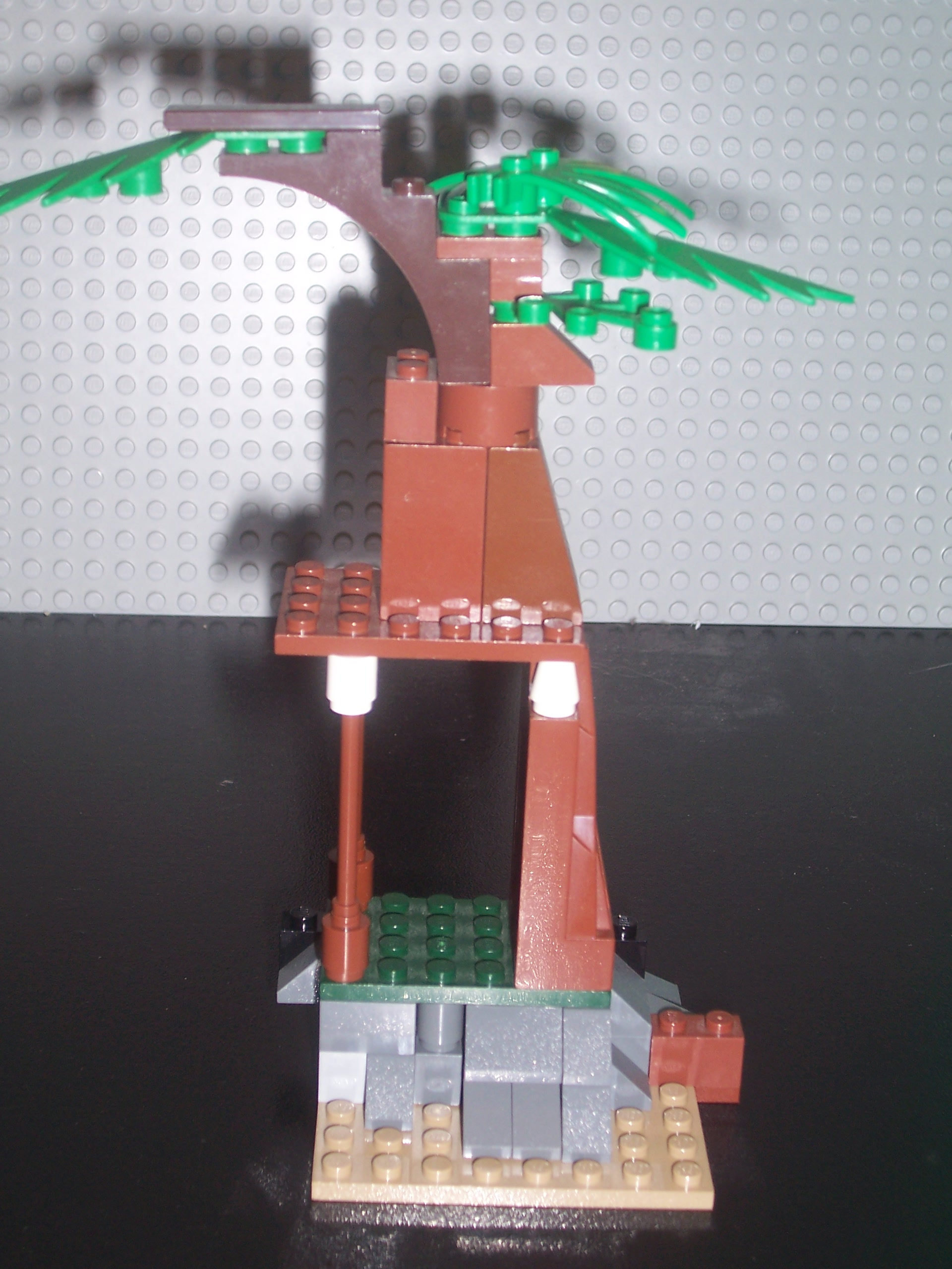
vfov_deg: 29.4
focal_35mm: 66
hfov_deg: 22.3
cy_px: 634
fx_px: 2420
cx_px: 476
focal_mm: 10.8
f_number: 4
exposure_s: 1/90
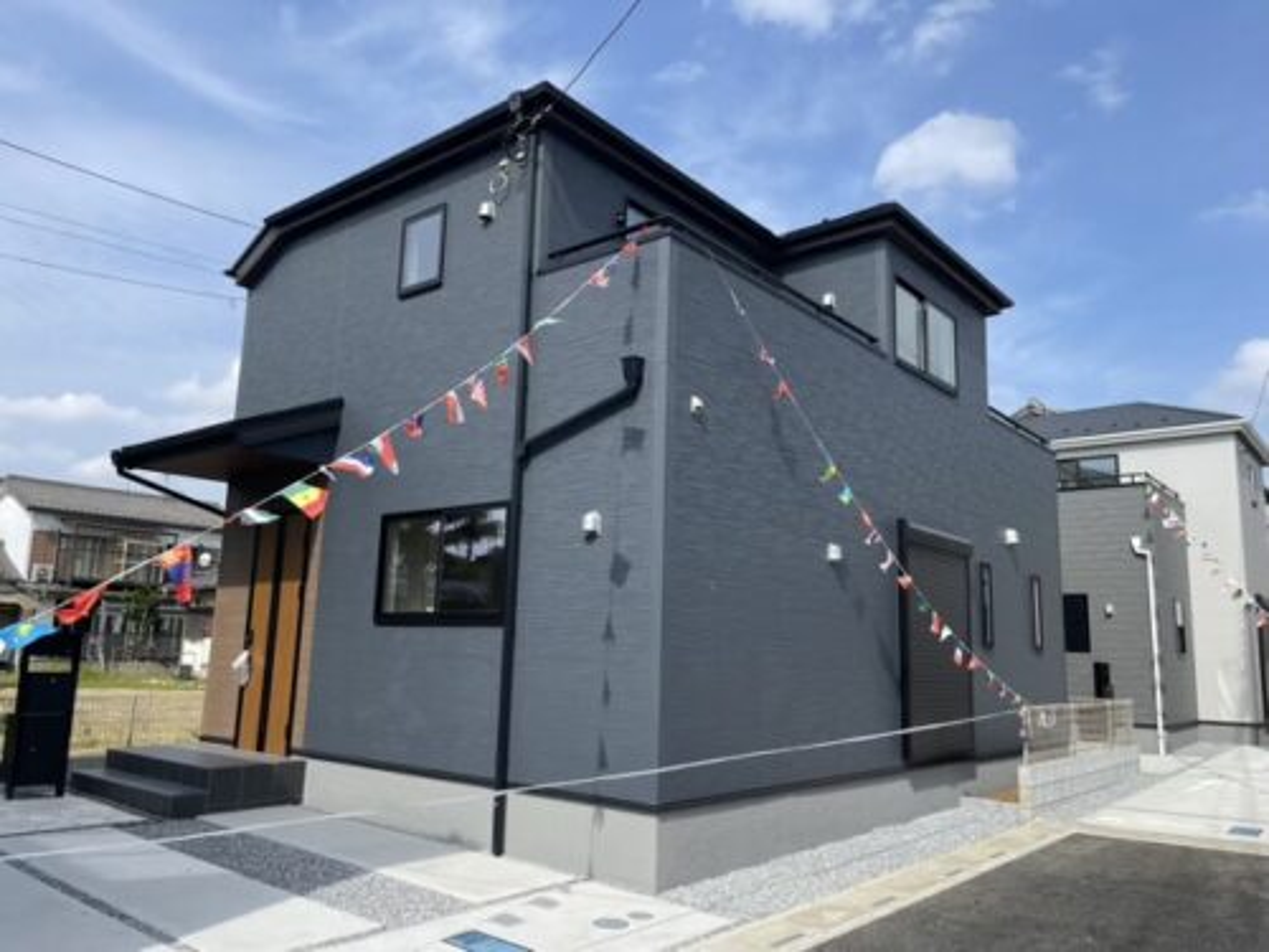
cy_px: 476
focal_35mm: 25
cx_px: 634
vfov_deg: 54.9
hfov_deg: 69.4
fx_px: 916
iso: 32
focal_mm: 5.1
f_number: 1.6
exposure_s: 1/2545
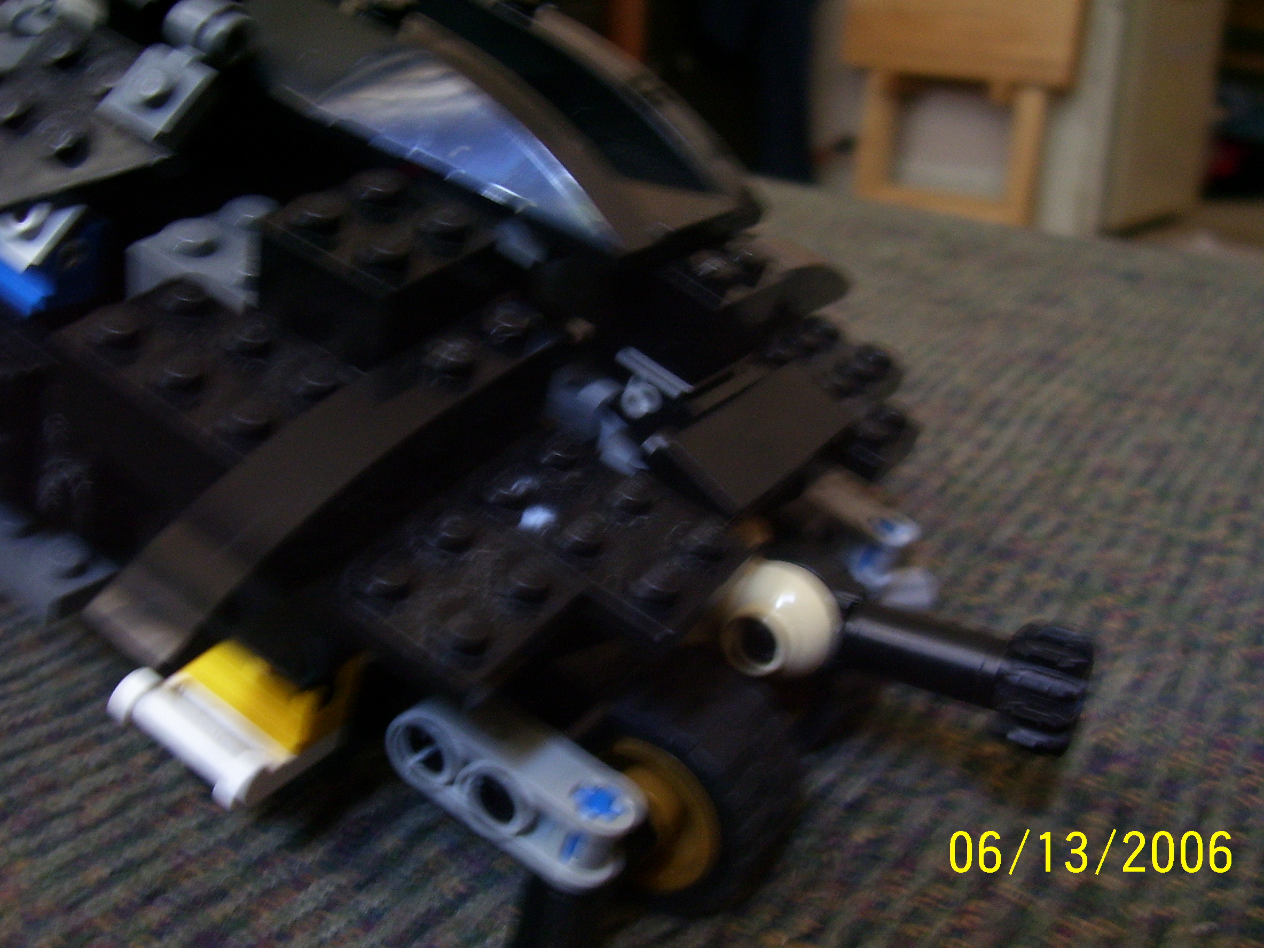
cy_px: 463
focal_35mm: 37
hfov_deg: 50.1
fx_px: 1351
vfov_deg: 38.7
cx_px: 596
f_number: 2.7
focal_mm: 5.6
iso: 160
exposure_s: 1/8
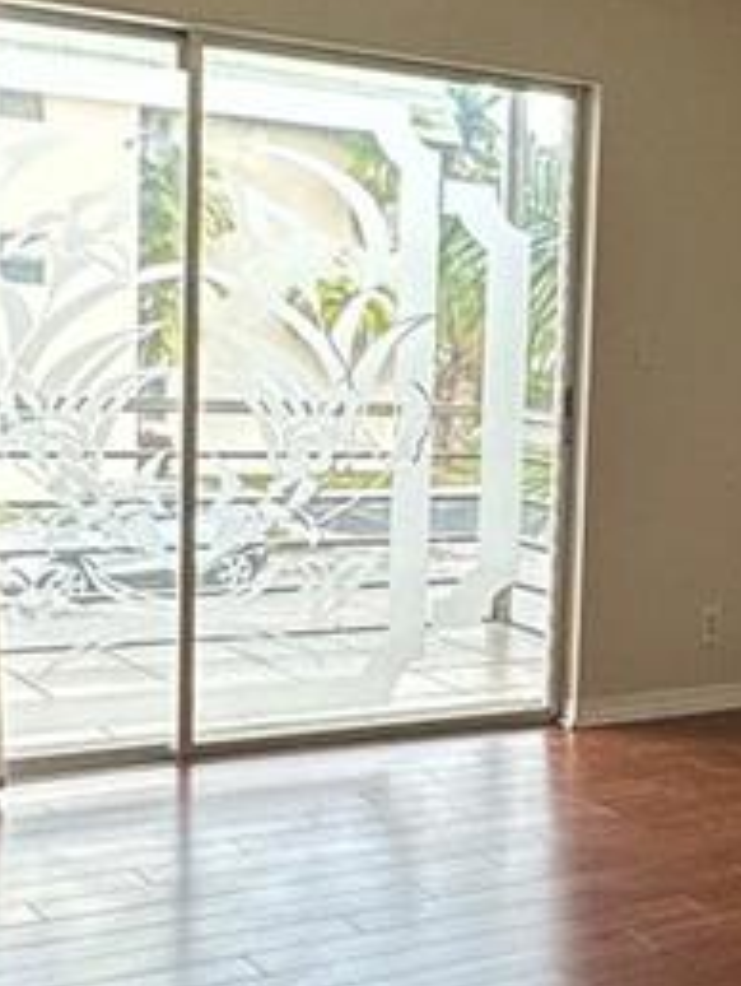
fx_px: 1852
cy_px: 558
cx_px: 825
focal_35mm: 65
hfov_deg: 21.4
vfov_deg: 29.8
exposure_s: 1/120
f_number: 2.2
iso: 80
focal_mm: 2.22
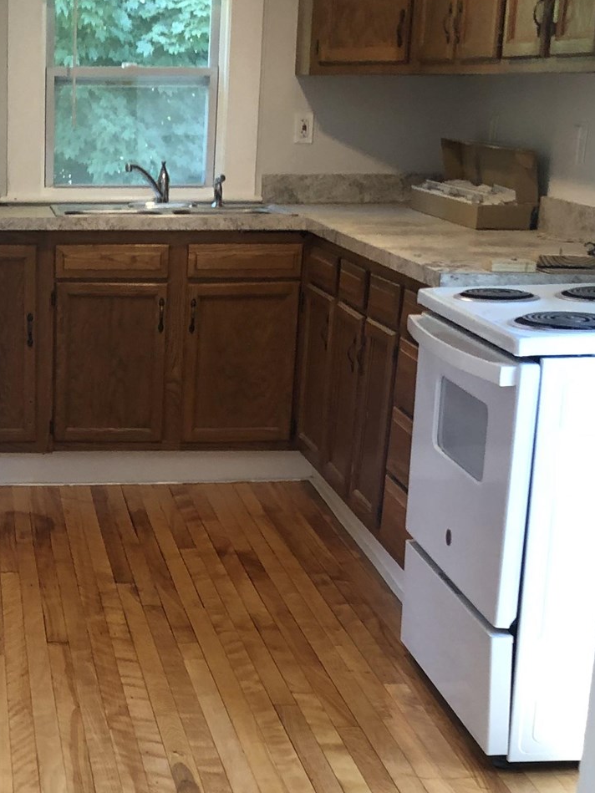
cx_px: 11
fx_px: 1558
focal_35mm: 68
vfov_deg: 28.0
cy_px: 619
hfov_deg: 21.0
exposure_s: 1/30
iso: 32
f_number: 1.8
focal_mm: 4
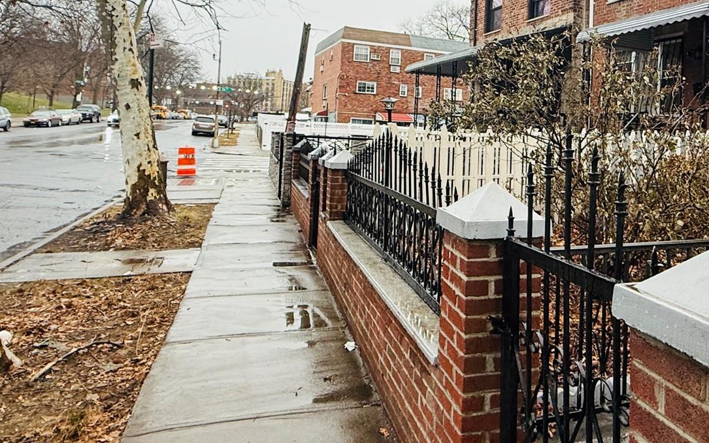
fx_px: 541
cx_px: 456
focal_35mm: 28
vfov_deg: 43.2
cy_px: 115
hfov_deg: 65.2
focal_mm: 2.22
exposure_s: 1/99
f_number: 2.2
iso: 100
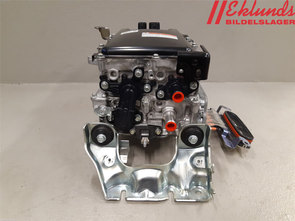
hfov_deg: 67.3
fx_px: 222
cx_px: 148
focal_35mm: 26
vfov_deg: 53.1
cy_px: 110
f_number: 1.7
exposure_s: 1/50
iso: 200
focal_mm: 3.93
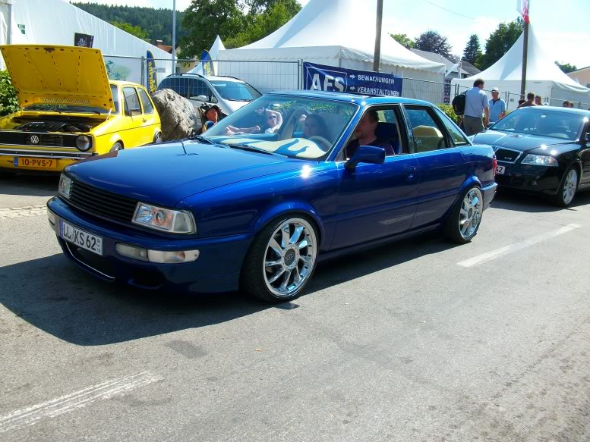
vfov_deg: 40.7
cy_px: 215
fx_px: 597
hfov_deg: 52.6
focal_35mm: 35
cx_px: 292
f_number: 5.5
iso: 80
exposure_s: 1/234
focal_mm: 5.7
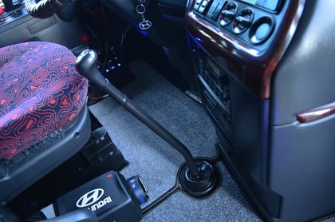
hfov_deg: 67.5
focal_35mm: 27
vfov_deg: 47.7
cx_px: 168
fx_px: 251
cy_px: 111
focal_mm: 18
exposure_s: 1/30
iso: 800
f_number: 3.5
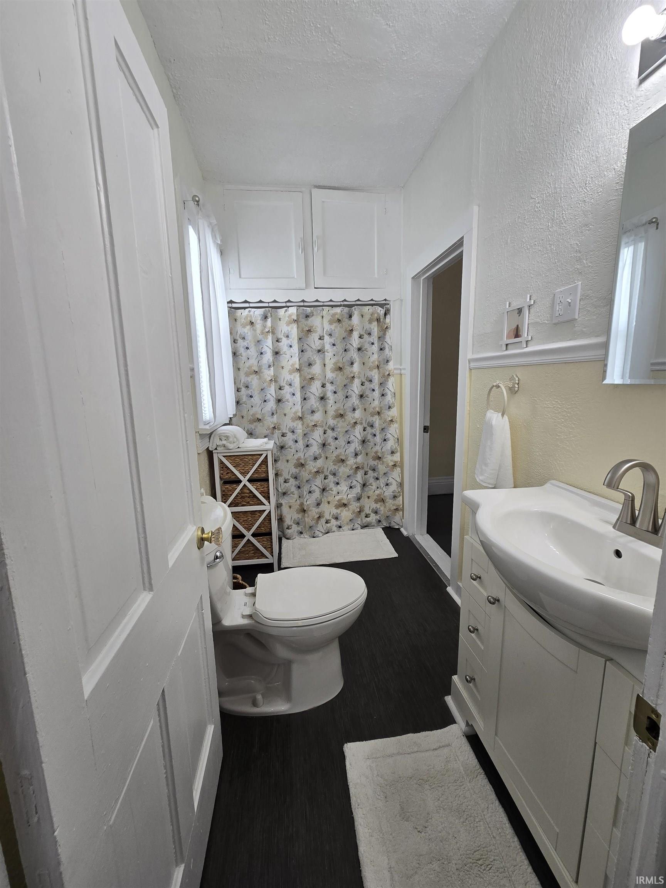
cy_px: 444
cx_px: 333
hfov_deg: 89.9
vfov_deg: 106.2
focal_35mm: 13
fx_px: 333
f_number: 2.2
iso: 50
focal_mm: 2.2
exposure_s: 1/60
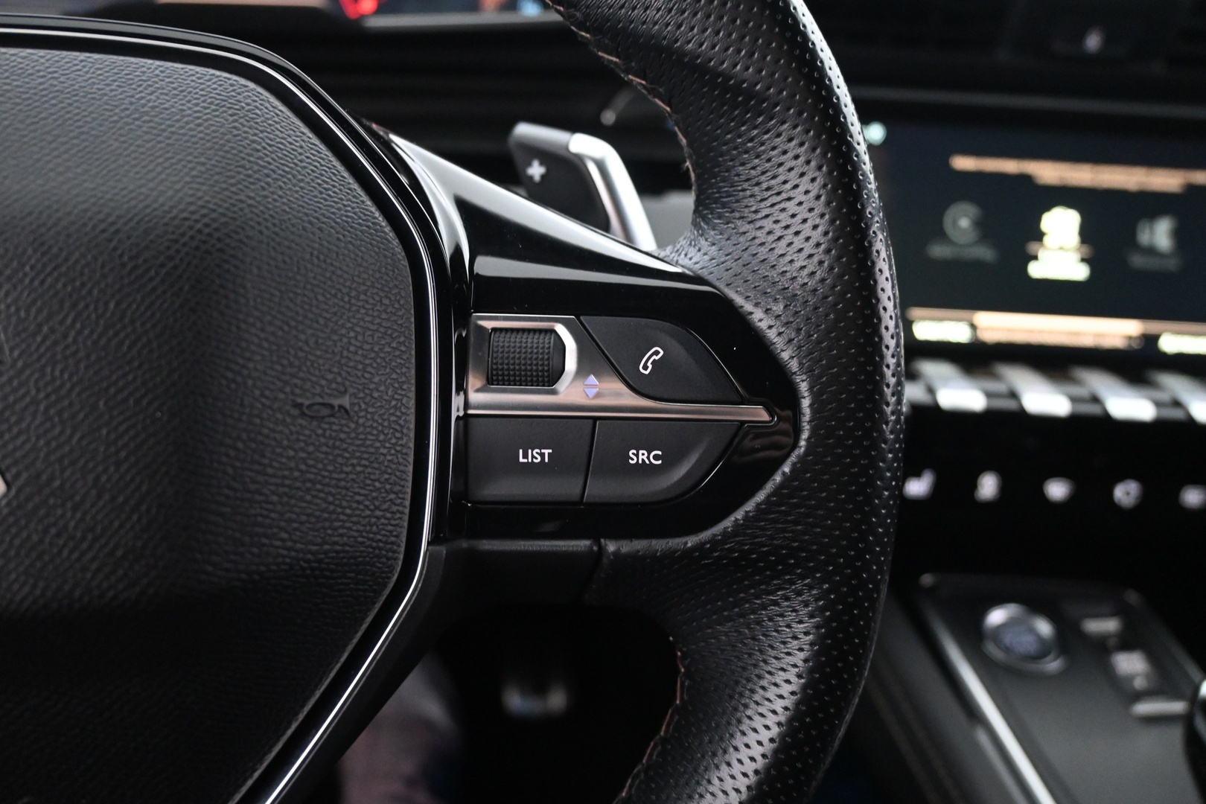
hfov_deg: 61.9
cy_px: 402
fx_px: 1005
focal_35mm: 30
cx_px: 603
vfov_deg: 43.6
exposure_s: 1/30
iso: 4500
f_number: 3.8
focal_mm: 20
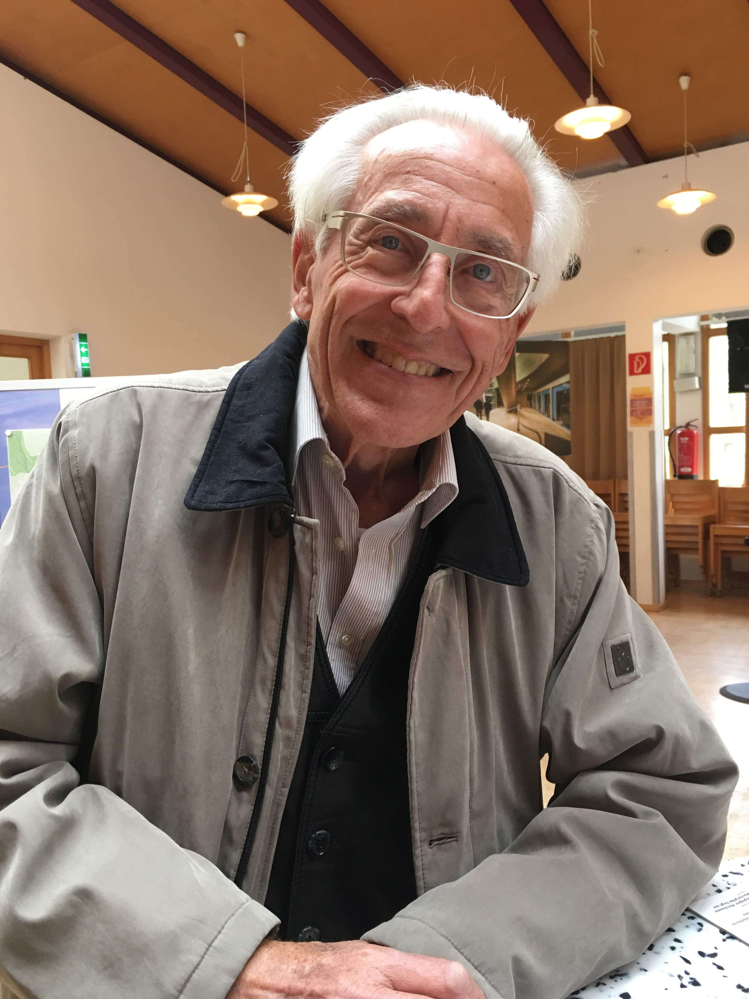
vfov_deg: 61.7
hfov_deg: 48.2
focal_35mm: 29
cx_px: 374
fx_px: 837
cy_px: 500
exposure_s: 1/33
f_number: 2.2
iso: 125
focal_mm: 4.15
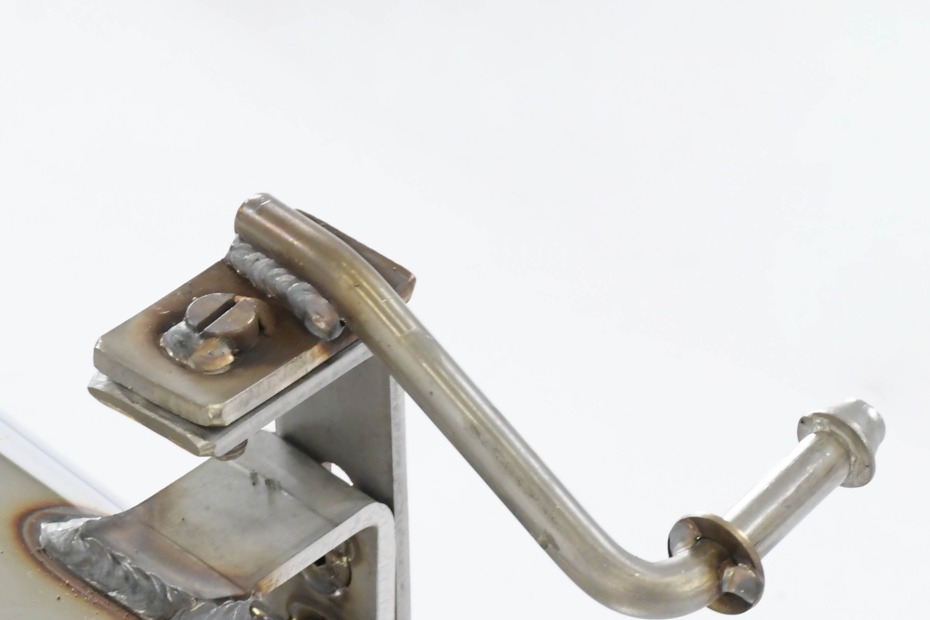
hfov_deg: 9.0
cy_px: 531
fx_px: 5915
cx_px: 552
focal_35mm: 229
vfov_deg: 6.0
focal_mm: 75
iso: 4000
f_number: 10
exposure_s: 1/160
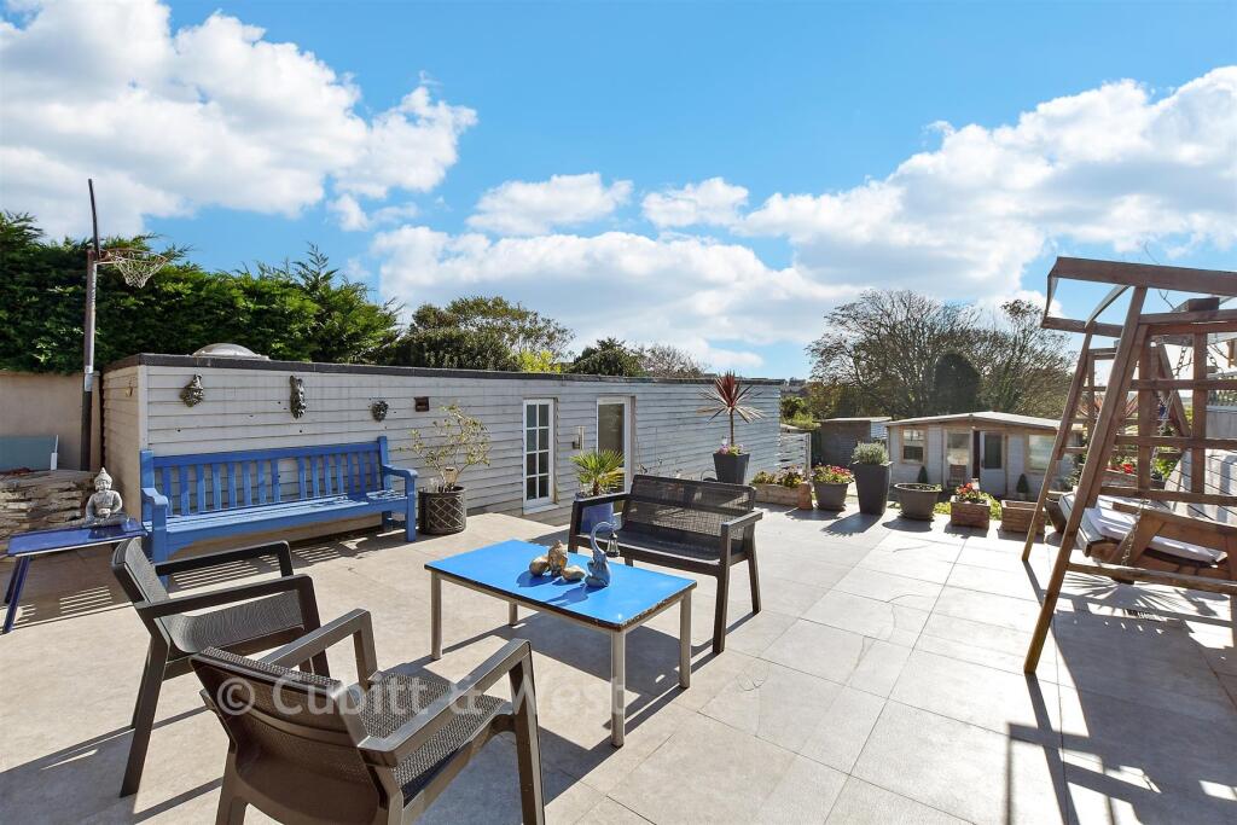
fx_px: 515
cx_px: 618
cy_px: 412
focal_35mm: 15
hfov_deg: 100.4
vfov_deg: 77.3
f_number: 8
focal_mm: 10
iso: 160
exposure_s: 1/640
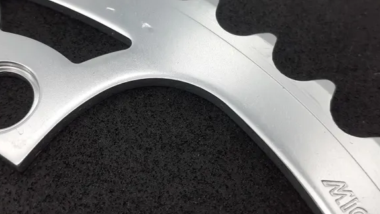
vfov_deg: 28.8
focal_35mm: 41
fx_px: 413
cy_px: 72
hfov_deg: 49.4
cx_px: 182
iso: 40
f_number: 1.9
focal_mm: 3.6
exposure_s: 1/194
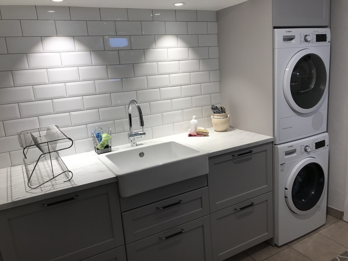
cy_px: 130
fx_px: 281
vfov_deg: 49.7
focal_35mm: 28
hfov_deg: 63.4
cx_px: 174
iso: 25
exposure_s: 1/50
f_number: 1.8
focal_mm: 3.99
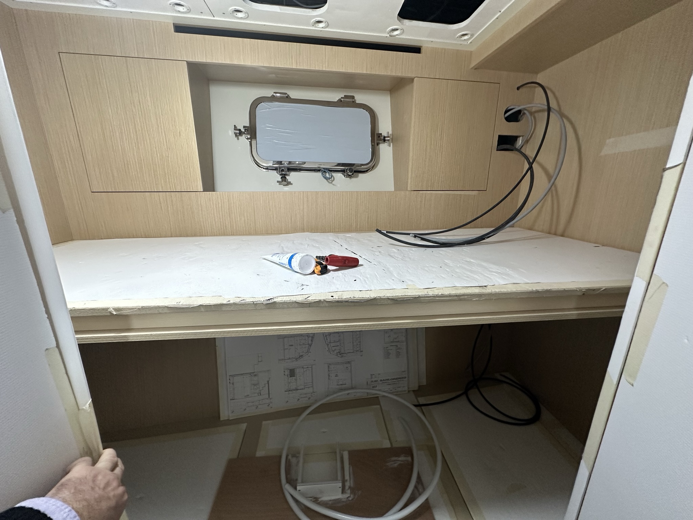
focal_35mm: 14
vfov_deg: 85.7
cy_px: 260
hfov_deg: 102.1
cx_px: 346
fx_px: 280
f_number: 2.2
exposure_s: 1/100
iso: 160
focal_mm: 2.22
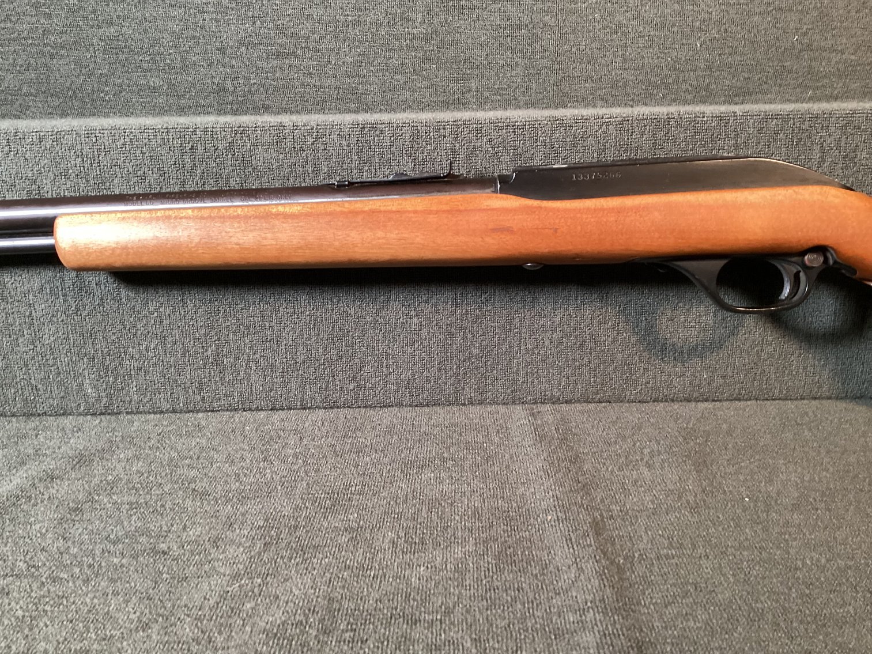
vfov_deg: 45.4
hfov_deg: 58.3
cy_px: 327
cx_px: 436
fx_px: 781
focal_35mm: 31
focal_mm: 3.3
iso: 320
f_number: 2.4
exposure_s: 1/40
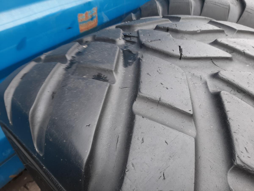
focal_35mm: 26
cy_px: 96
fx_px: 191
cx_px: 127
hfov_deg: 67.3
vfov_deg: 53.1
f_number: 1.7
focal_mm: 3.93
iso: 40
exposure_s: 1/50
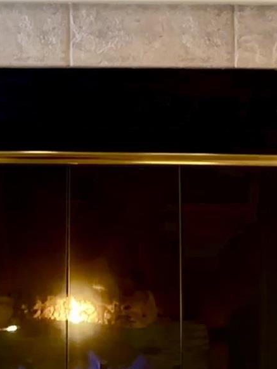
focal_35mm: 95
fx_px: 1013
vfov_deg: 18.9
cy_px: -132
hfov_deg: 15.5
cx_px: 58
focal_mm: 6.86
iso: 500
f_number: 1.78
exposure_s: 1/60
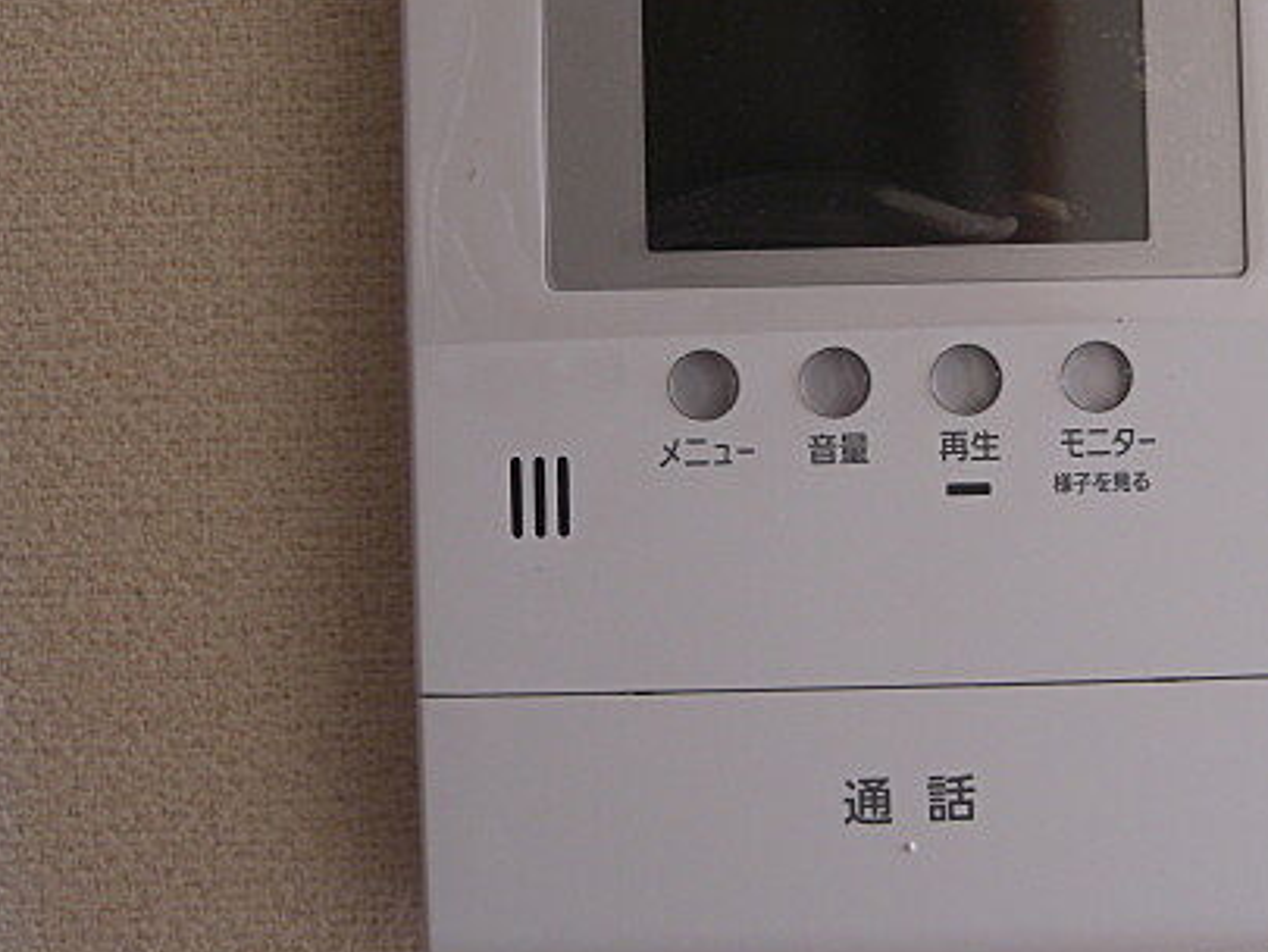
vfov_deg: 24.4
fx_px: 2198
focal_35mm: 60
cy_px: 363
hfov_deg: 32.0
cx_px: 814
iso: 200
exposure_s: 1/100
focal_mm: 7.9
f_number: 2.8
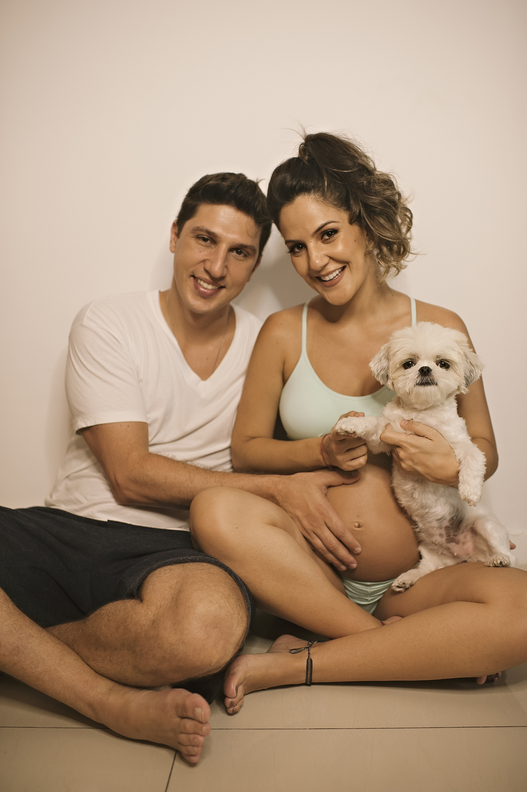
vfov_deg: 54.5
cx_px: 264
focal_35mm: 35
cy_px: 396
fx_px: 769
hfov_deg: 37.8
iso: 500
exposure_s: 1/250
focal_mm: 35
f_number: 2.2
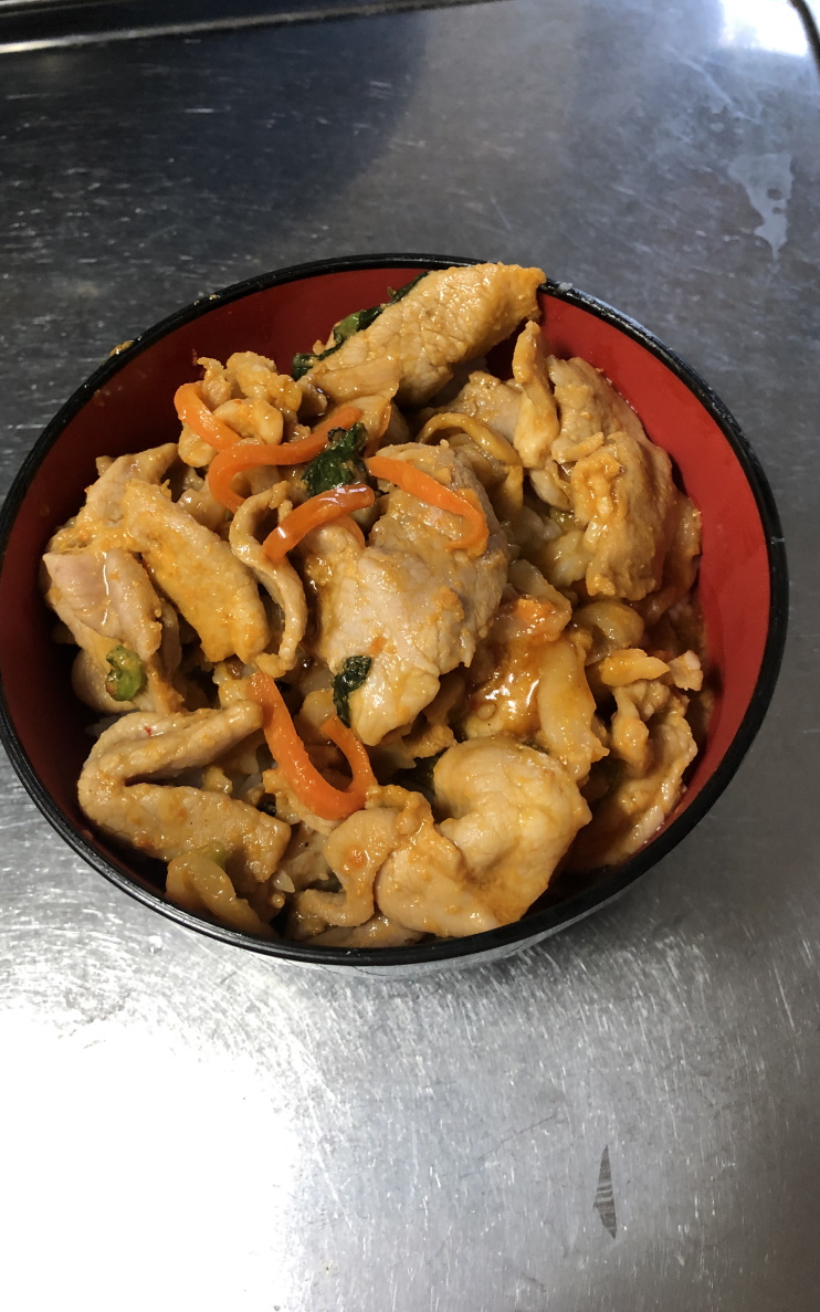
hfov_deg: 41.7
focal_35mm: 30
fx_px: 1073
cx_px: 347
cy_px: 652
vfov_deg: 62.9
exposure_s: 1/15
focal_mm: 3.99
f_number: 1.8
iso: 80
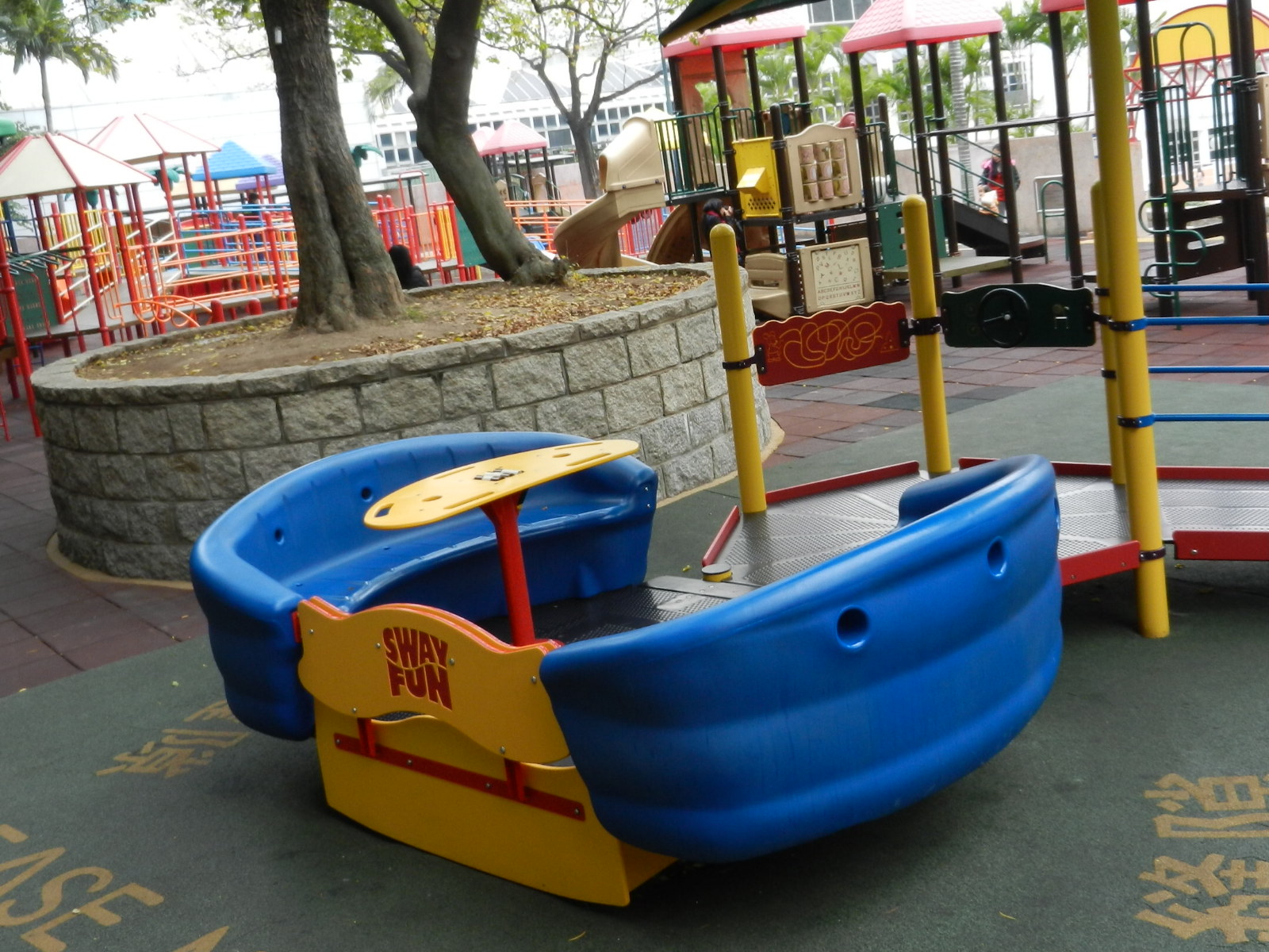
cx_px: 634
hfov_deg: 55.4
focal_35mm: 33
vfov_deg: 42.9
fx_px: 1210
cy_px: 476
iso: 160
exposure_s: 1/50
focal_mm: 5.9
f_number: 3.8
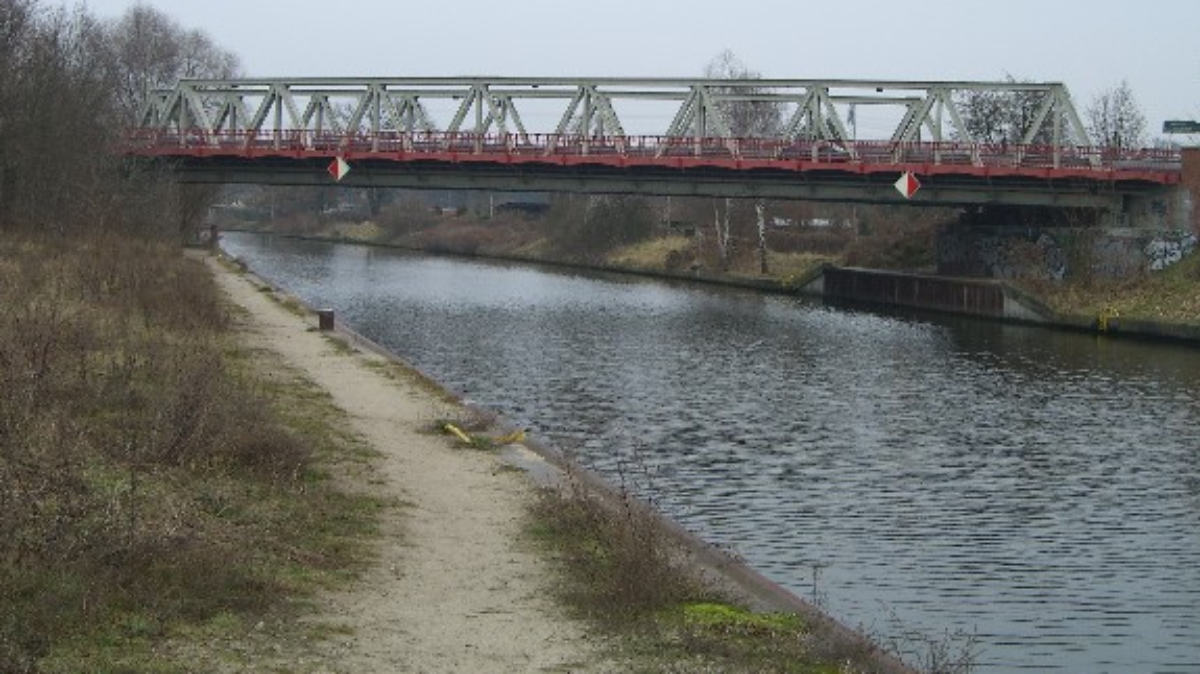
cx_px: 598
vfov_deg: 19.0
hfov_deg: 33.3
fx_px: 2004
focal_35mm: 63
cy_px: 224
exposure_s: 1/80
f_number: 3.6
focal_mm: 11.8
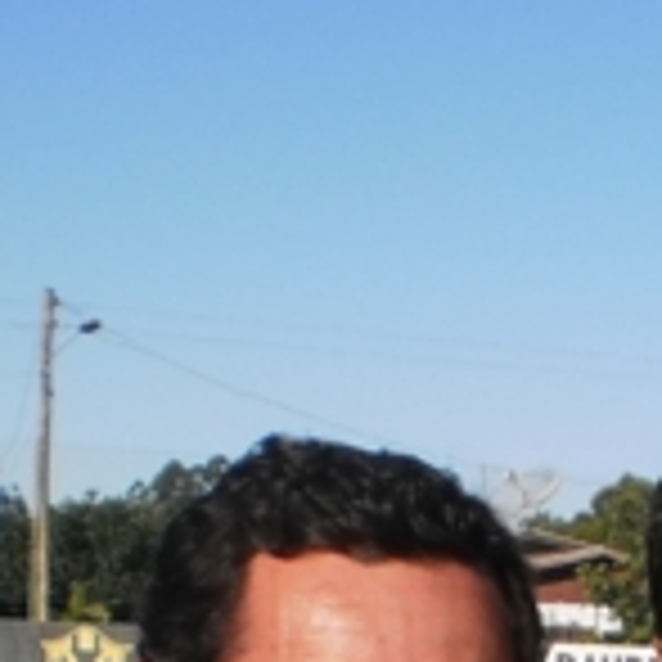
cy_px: 1081
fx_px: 3743
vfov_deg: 9.7
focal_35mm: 173
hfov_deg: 10.0
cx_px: 779
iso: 100
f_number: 4.6
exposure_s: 1/1000
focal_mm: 6.3
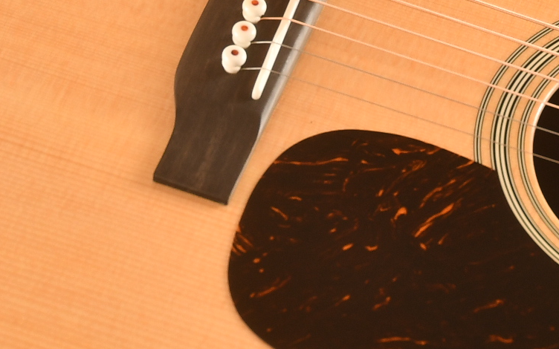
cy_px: 158
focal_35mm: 215
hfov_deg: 9.7
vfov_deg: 6.1
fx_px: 3275
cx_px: 437
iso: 200
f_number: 4.5
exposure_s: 1/20
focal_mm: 38
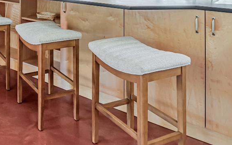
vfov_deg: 27.1
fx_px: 253
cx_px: 27
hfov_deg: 45.1
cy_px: -41
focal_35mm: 40
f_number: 8
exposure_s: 1/10
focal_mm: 10
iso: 100
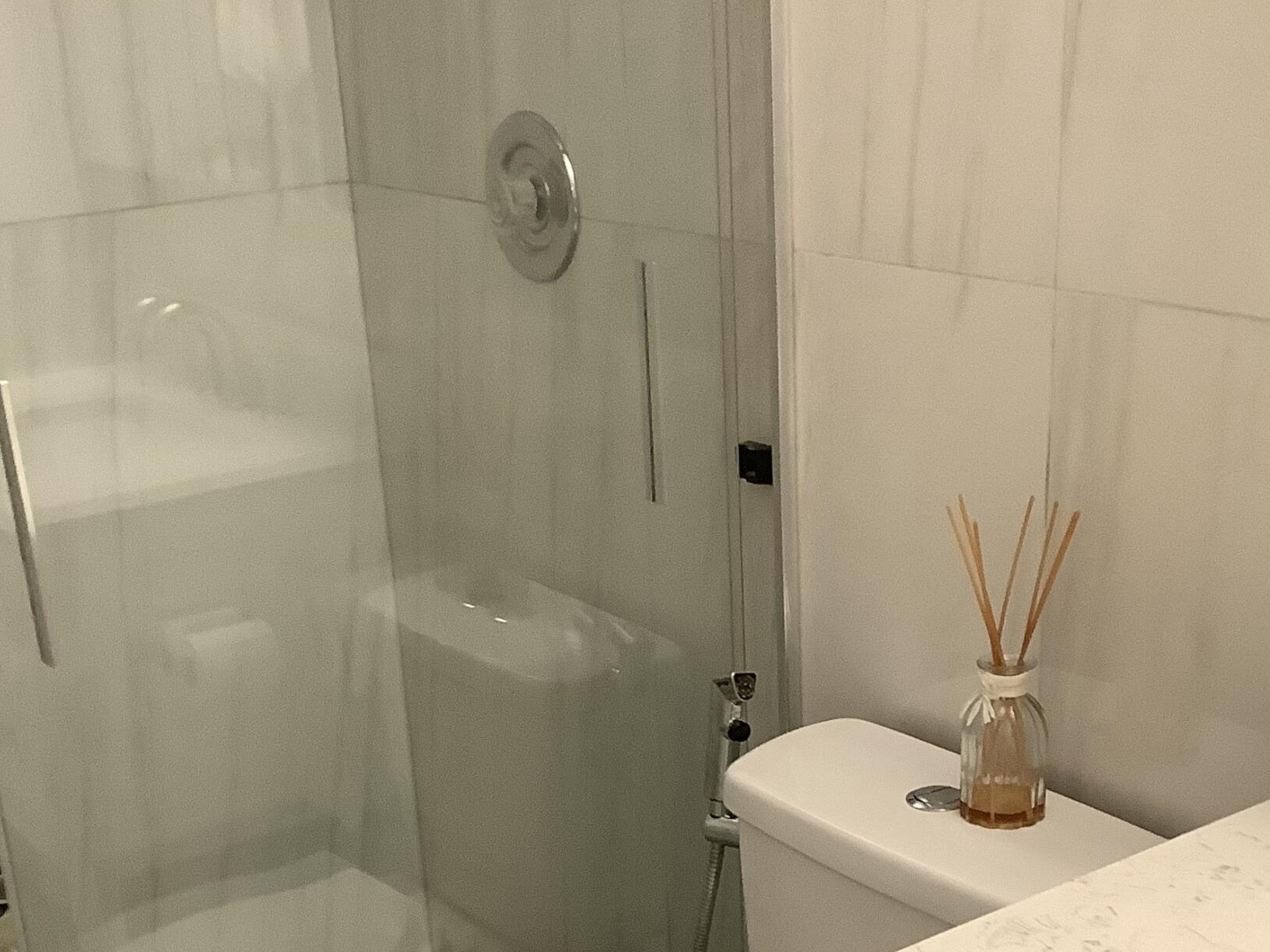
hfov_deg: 33.8
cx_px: 633
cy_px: 853
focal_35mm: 57
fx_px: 2091
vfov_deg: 24.9
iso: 200
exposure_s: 1/60
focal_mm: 3.3
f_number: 2.4
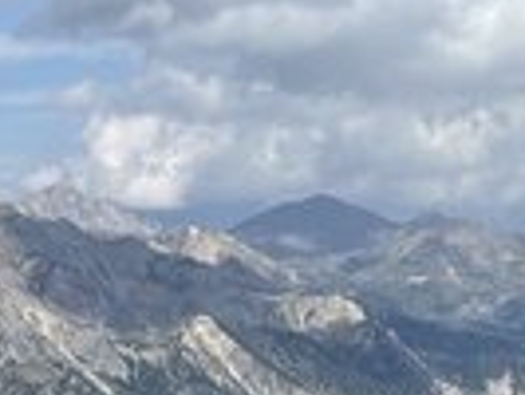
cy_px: 707
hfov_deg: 12.6
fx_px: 2368
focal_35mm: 156
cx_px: 336
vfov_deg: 9.1
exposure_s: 1/5882
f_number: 1.5
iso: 50
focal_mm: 5.7
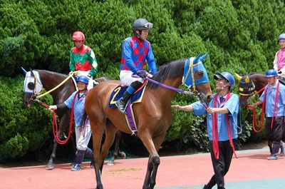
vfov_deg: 8.3
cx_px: 142
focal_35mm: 165
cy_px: 94
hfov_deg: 12.5
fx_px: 1304
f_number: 6.3
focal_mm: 110
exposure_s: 1/640
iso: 800
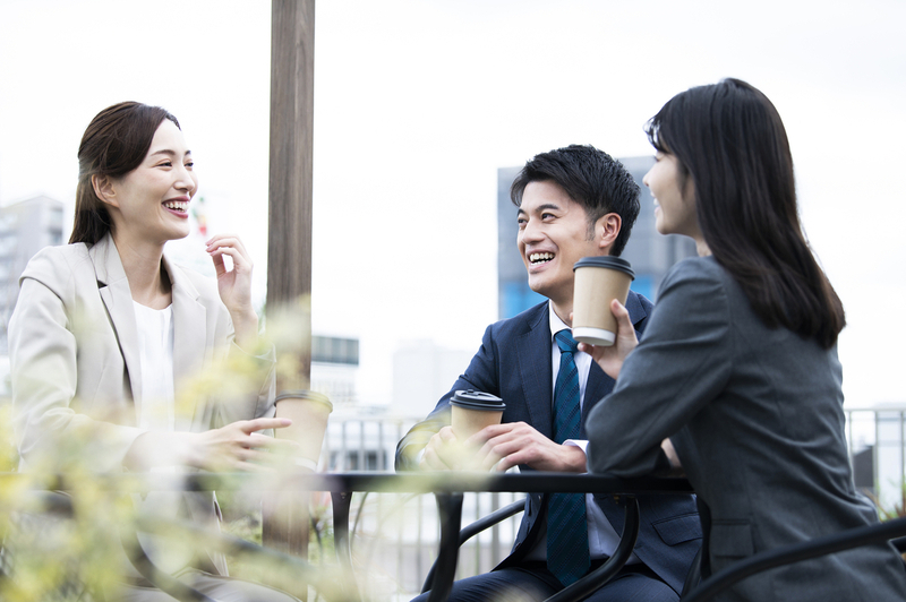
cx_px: 453
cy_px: 301
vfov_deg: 19.4
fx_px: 1760
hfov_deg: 28.9
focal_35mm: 70
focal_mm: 70
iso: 200
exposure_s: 1/320
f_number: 4
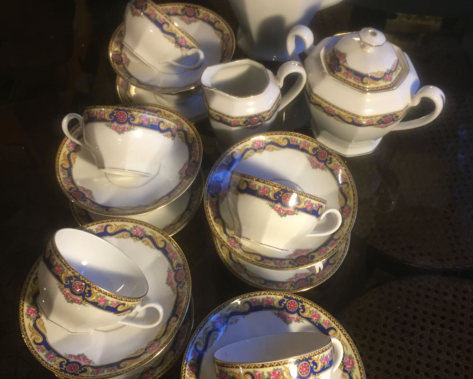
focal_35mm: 38
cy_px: 181
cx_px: 237
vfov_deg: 39.2
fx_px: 532
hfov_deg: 47.9
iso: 200
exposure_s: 1/33
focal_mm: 4.15
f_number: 2.2
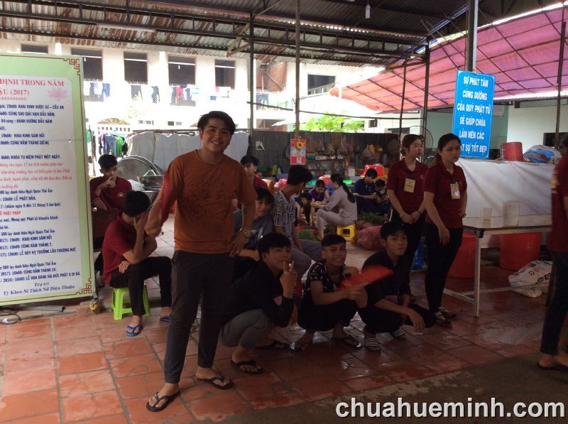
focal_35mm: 32
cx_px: 284
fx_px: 524
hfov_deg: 56.9
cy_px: 212
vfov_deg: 44.0
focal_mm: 3.3
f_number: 2.4
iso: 40
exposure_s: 1/50
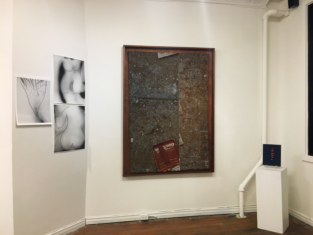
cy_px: 118
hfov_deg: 61.7
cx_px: 156
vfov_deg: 48.2
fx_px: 262
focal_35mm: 29
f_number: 2.2
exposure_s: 1/30
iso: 100
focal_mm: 4.15
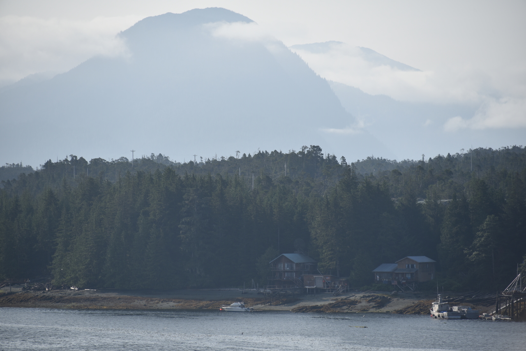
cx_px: 263
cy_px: 176
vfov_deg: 5.5
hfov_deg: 8.2
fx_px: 3653
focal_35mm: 250
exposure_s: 1/500
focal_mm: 250
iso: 100
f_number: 6.3
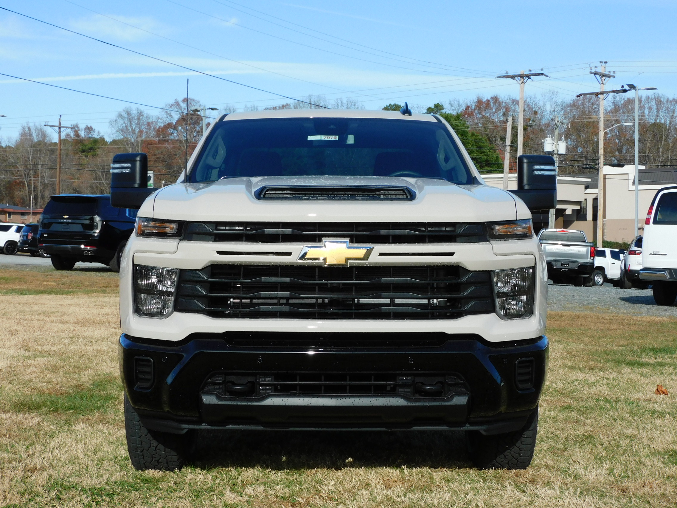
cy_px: 254
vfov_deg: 24.4
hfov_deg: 32.2
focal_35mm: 60
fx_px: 1173
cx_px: 338
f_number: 4.2
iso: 125
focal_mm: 10.7
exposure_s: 1/800
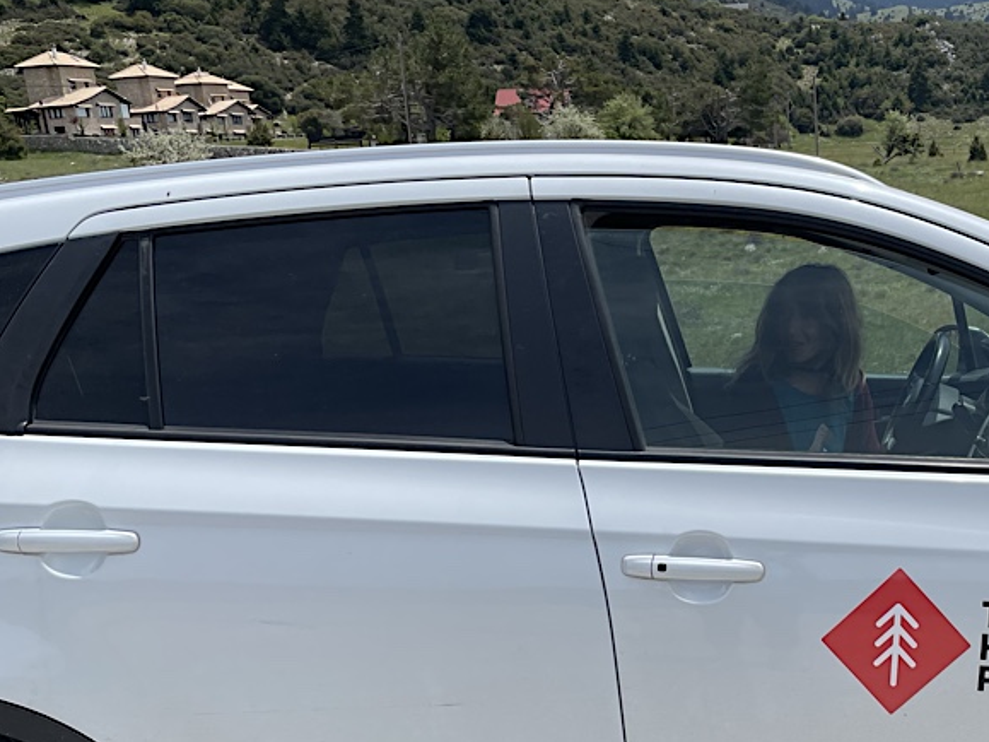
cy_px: 559
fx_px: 1314
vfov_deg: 30.9
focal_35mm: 46
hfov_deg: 39.6
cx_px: 789
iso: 32
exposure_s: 1/4651
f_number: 1.6
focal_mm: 4.2
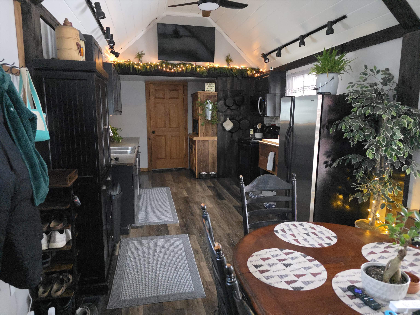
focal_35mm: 23
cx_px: 210
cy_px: 158
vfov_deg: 58.9
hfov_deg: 73.9
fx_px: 279
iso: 1600
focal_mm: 6.3
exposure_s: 1/120
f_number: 1.7
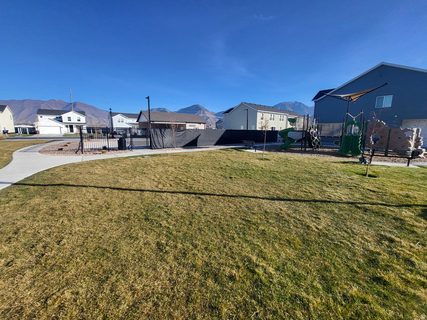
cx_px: 214
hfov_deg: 106.2
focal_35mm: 13
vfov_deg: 89.9
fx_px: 160
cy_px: 160
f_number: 2.2
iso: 32
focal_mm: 1.74
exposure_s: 1/633
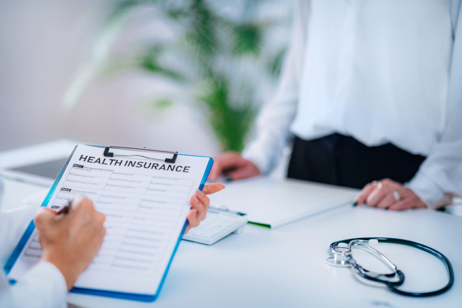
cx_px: 231
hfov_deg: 23.9
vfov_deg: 16.1
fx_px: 1091
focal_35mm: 85
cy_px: 154
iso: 100
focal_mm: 85
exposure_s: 1/200
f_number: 1.6
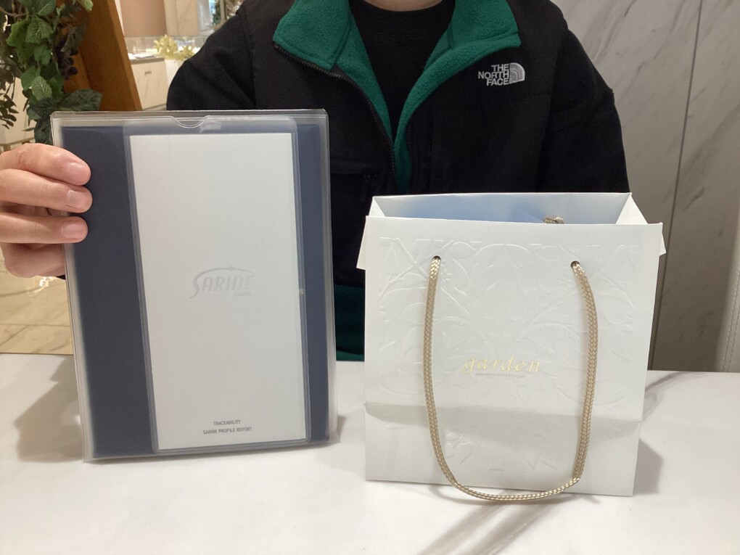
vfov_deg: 45.4
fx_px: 663
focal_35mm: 31
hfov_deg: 58.4
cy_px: 278
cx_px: 370
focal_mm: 3.3
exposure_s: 1/120
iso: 40
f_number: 2.4
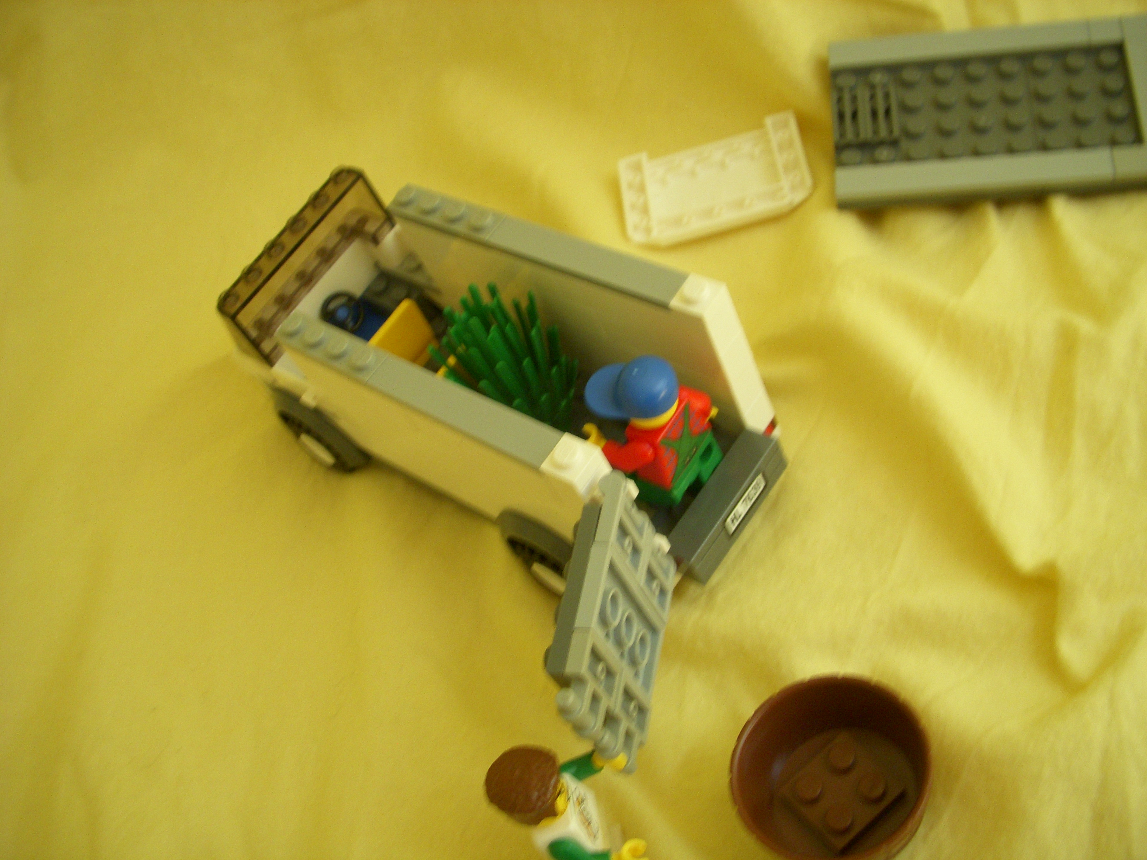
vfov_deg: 37.7
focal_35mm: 38
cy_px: 430
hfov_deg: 49.0
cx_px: 574
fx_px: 1259
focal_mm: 6.3
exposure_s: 1/15
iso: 200
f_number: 3.3
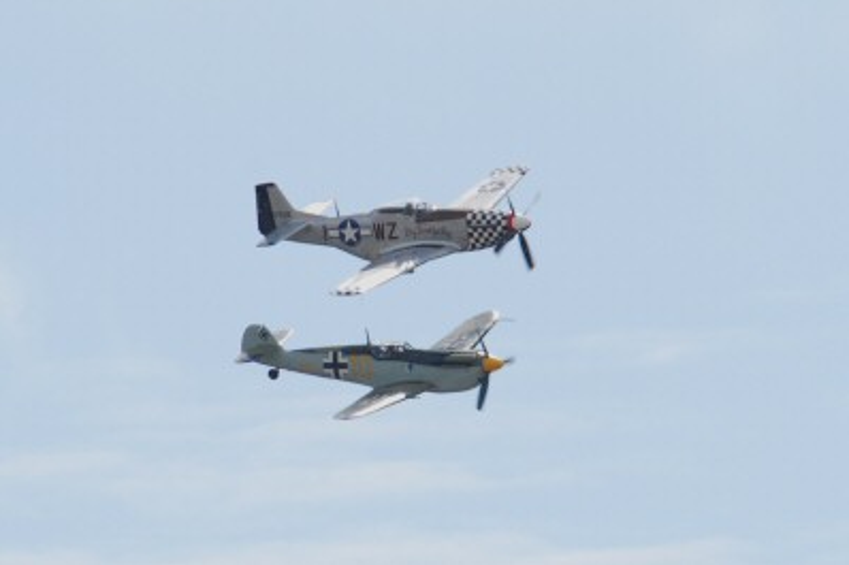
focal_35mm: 604
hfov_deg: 3.4
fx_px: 14238
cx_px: 424
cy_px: 284
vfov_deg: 2.3
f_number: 9.5
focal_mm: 400
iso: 320
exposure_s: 1/750
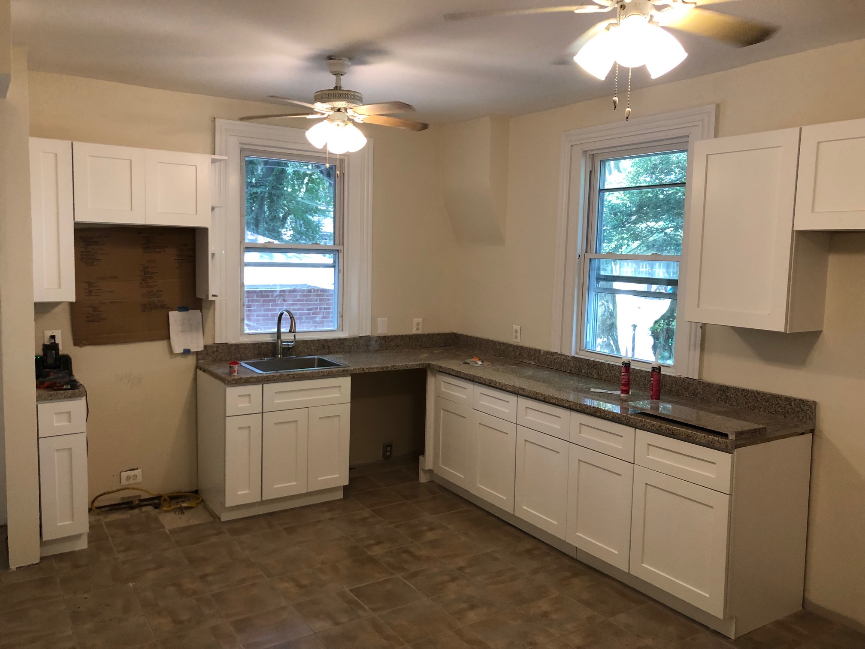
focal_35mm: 28
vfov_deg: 49.7
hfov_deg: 63.4
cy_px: 324
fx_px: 700
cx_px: 432
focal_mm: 4
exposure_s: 1/120
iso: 160
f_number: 1.8
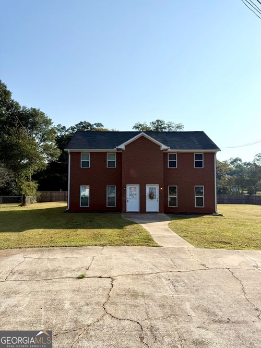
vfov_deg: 71.6
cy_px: 174
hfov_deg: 56.8
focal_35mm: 24
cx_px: 130
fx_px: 241
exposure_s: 1/7353
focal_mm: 6.76
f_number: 1.78
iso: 80
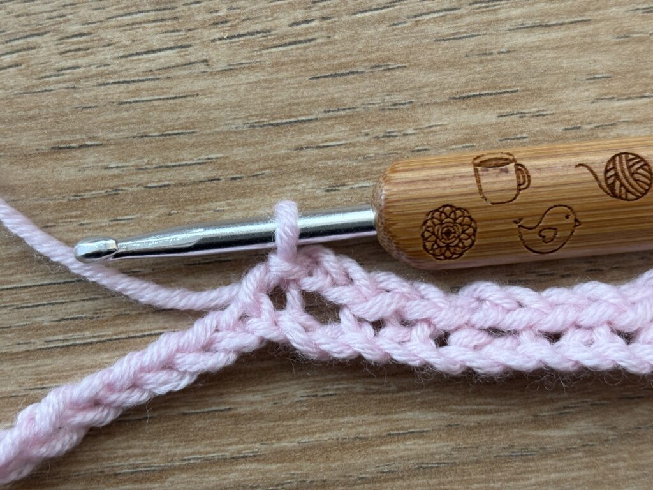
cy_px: 245
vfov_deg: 28.0
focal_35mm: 52
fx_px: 981
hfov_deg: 36.8
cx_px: 326
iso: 100
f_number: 1.6
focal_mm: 5.96
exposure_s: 1/60
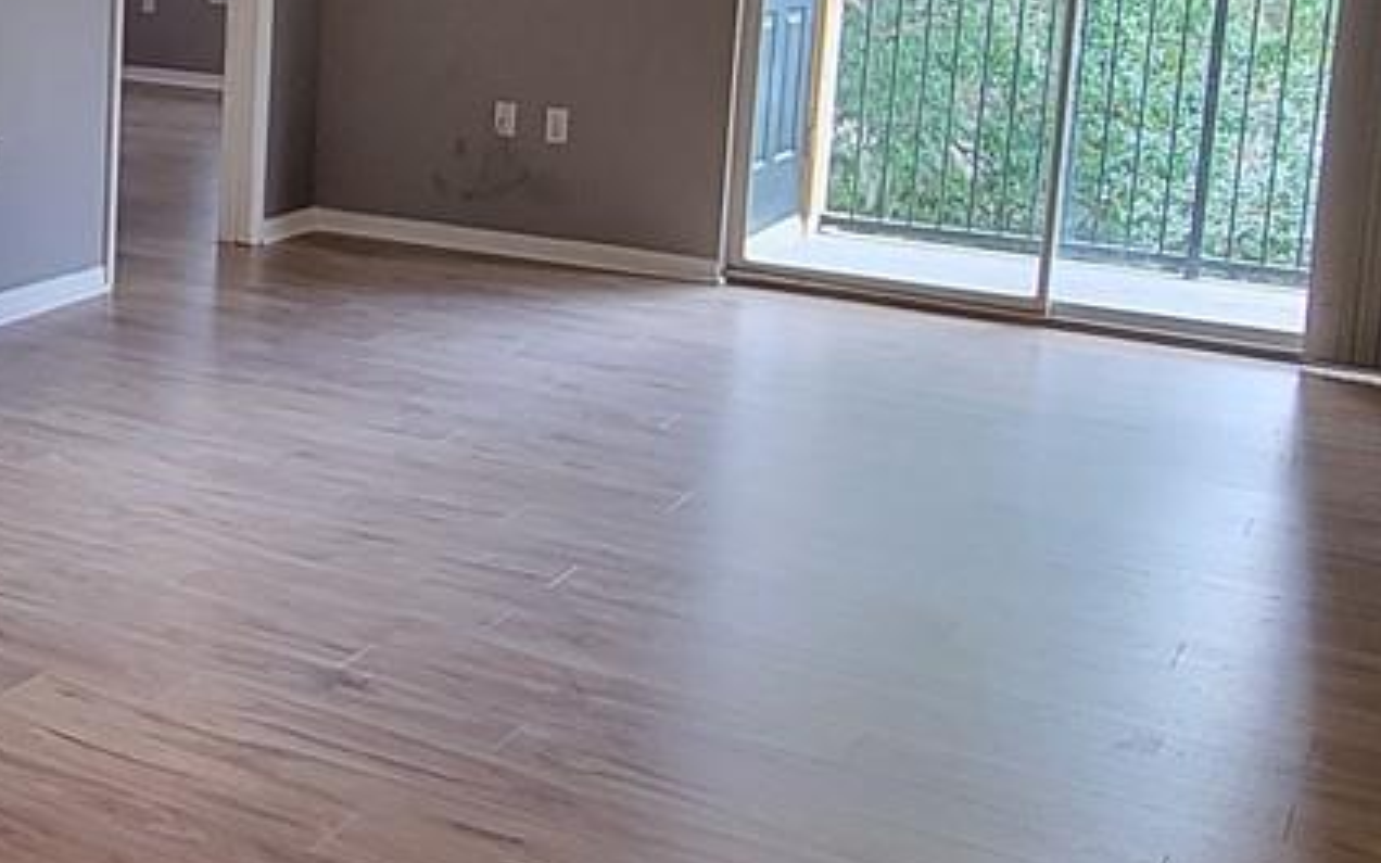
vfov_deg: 24.5
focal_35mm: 52
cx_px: -75
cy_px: 179
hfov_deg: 34.5
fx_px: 1957
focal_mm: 2.2
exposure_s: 1/60
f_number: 2.2
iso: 200
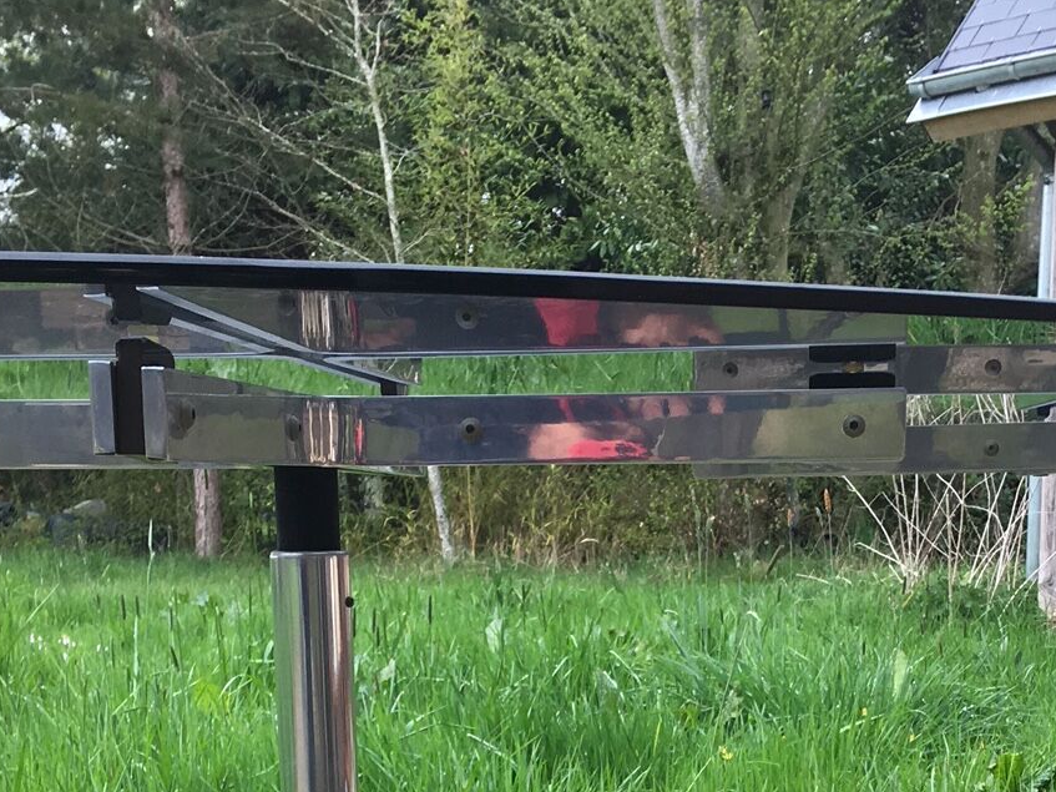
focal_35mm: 69
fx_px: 2105
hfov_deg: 28.1
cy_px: 939
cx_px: 627
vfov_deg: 20.0
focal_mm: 4.15
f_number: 2.2
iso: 25
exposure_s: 1/50
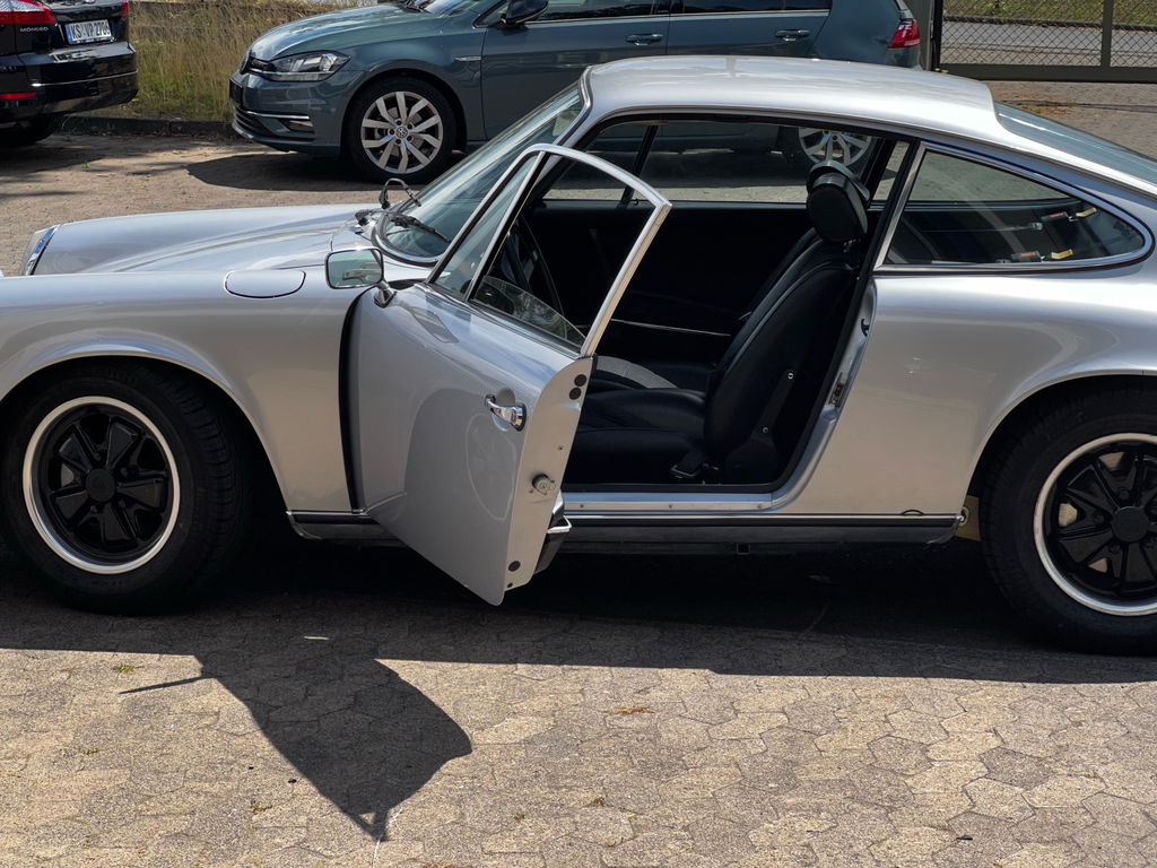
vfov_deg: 19.1
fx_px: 2574
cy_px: 434
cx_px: 578
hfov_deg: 25.3
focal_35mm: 77
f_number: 2.8
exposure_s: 1/418
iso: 32
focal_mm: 9
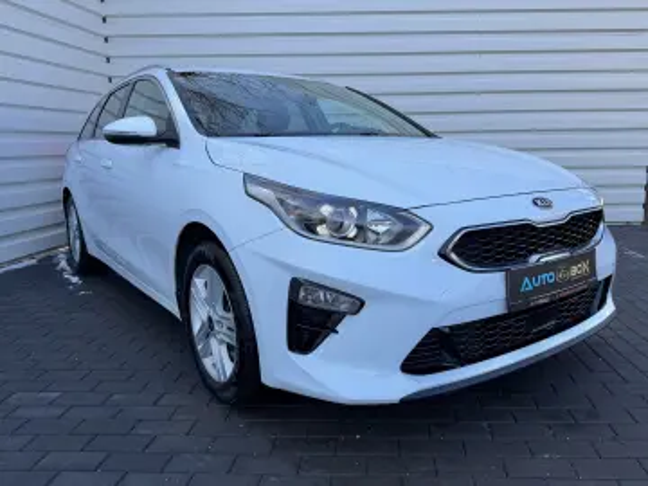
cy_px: 243
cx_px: 324
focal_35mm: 24
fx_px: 449
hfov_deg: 71.6
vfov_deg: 56.8
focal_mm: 6.76
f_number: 1.78
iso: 80
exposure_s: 1/1250
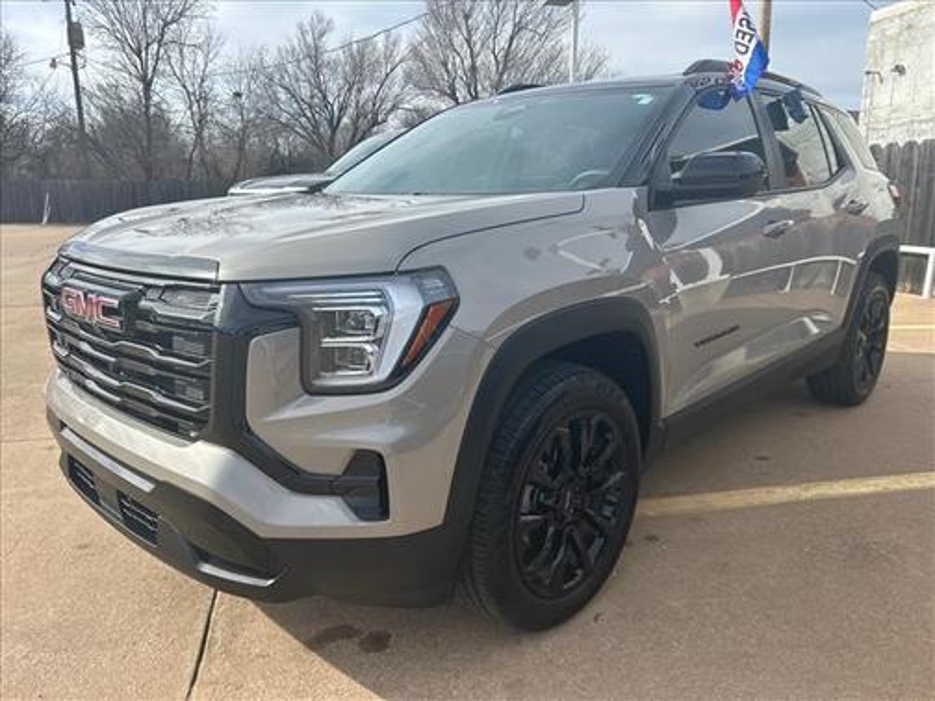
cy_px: 350
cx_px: 468
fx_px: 702
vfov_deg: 53.1
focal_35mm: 26
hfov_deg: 67.3
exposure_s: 1/2353
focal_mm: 5.7
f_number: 1.5
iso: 50
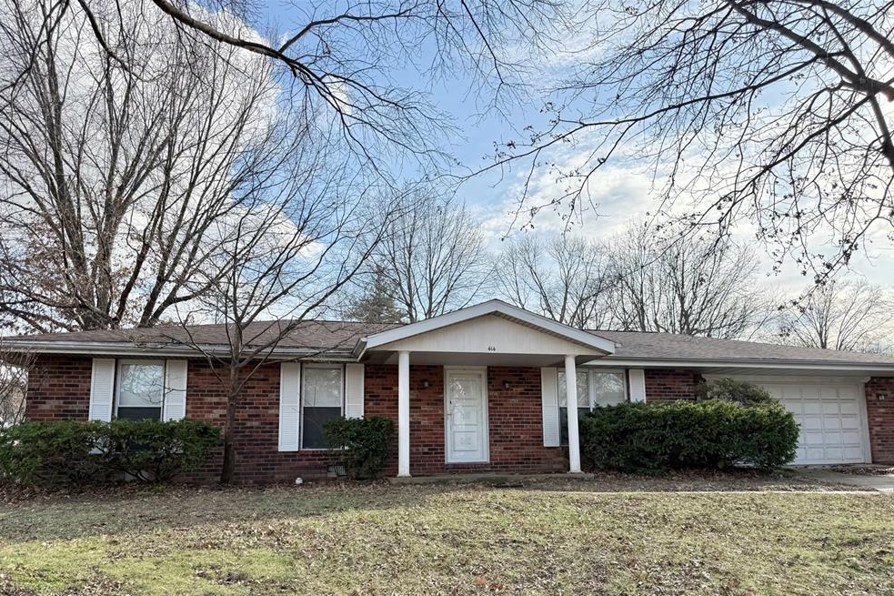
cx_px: 457
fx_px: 646
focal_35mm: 26
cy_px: 349
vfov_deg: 49.3
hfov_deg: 69.4
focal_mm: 6.76
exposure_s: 1/2000
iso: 80
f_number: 1.78
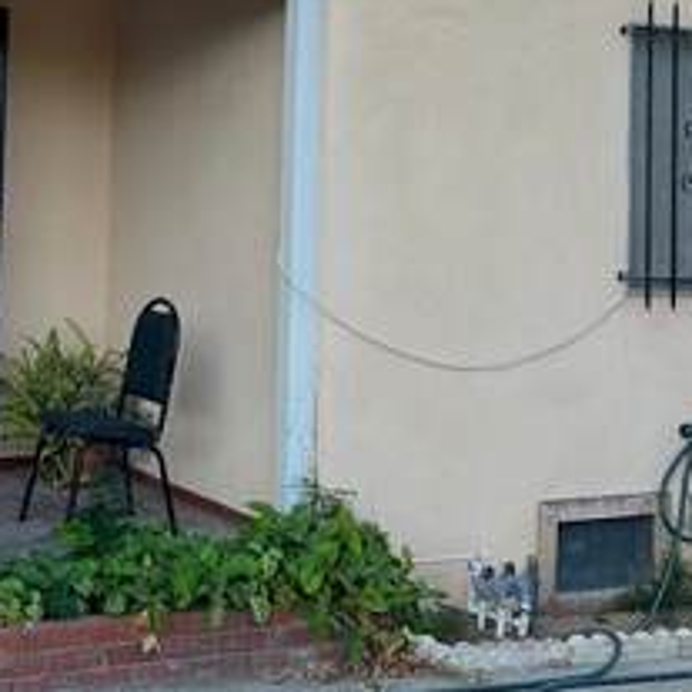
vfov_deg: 23.7
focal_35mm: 71
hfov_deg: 23.5
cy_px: 77
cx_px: 40
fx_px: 1606
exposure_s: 1/1196
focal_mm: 5.7
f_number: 1.5
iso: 50
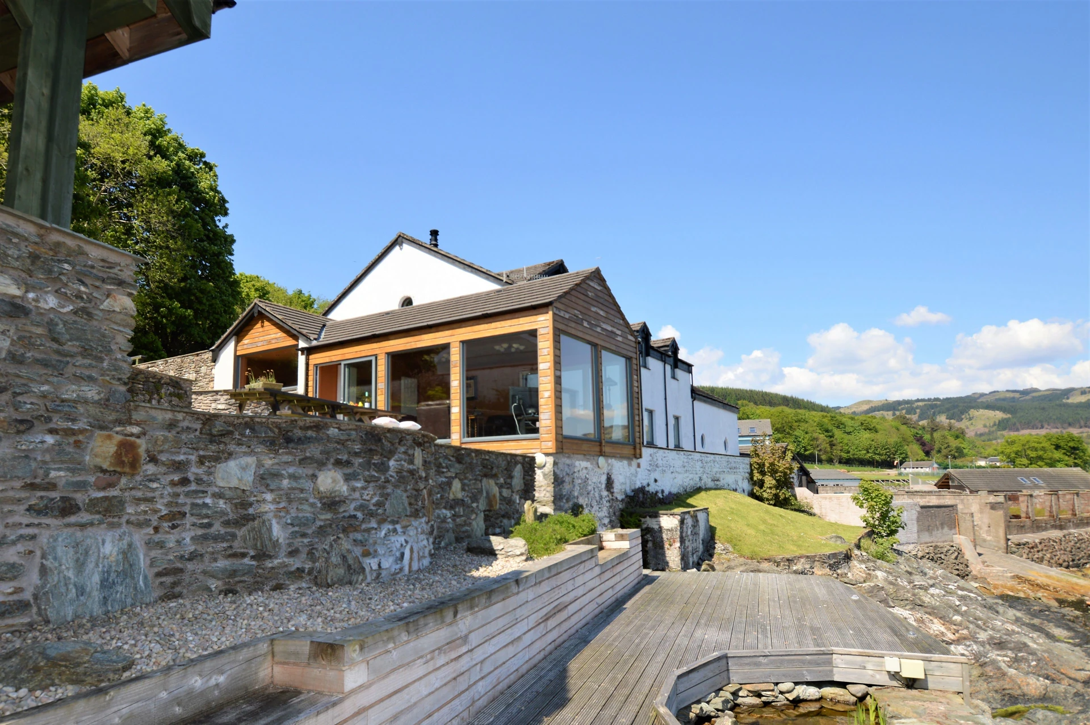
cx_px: 545
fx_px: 590
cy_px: 362
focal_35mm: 20
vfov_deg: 63.1
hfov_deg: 85.5
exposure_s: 1/200
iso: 100
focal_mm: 13
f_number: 8
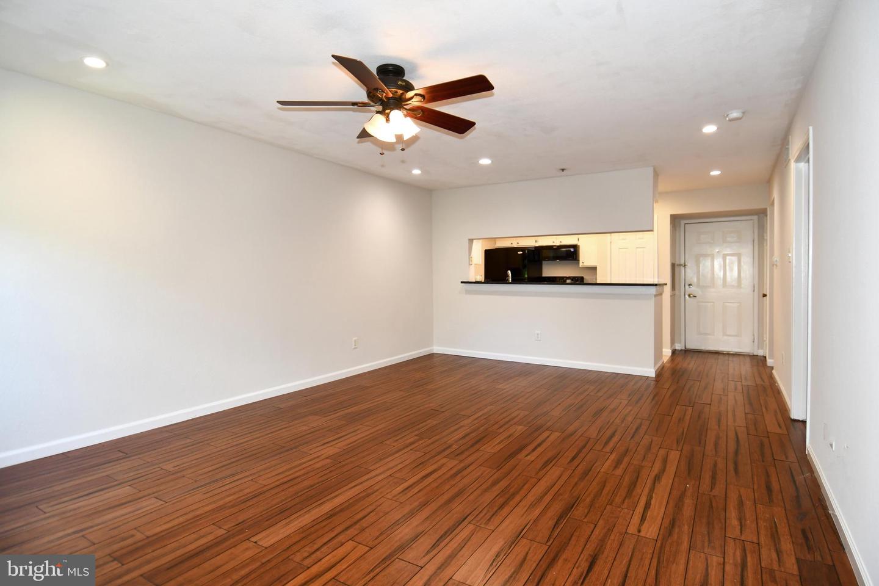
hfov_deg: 90.0
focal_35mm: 18
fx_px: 439
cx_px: 440
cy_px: 293
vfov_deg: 67.4
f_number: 4
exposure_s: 1/60
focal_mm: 12
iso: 450
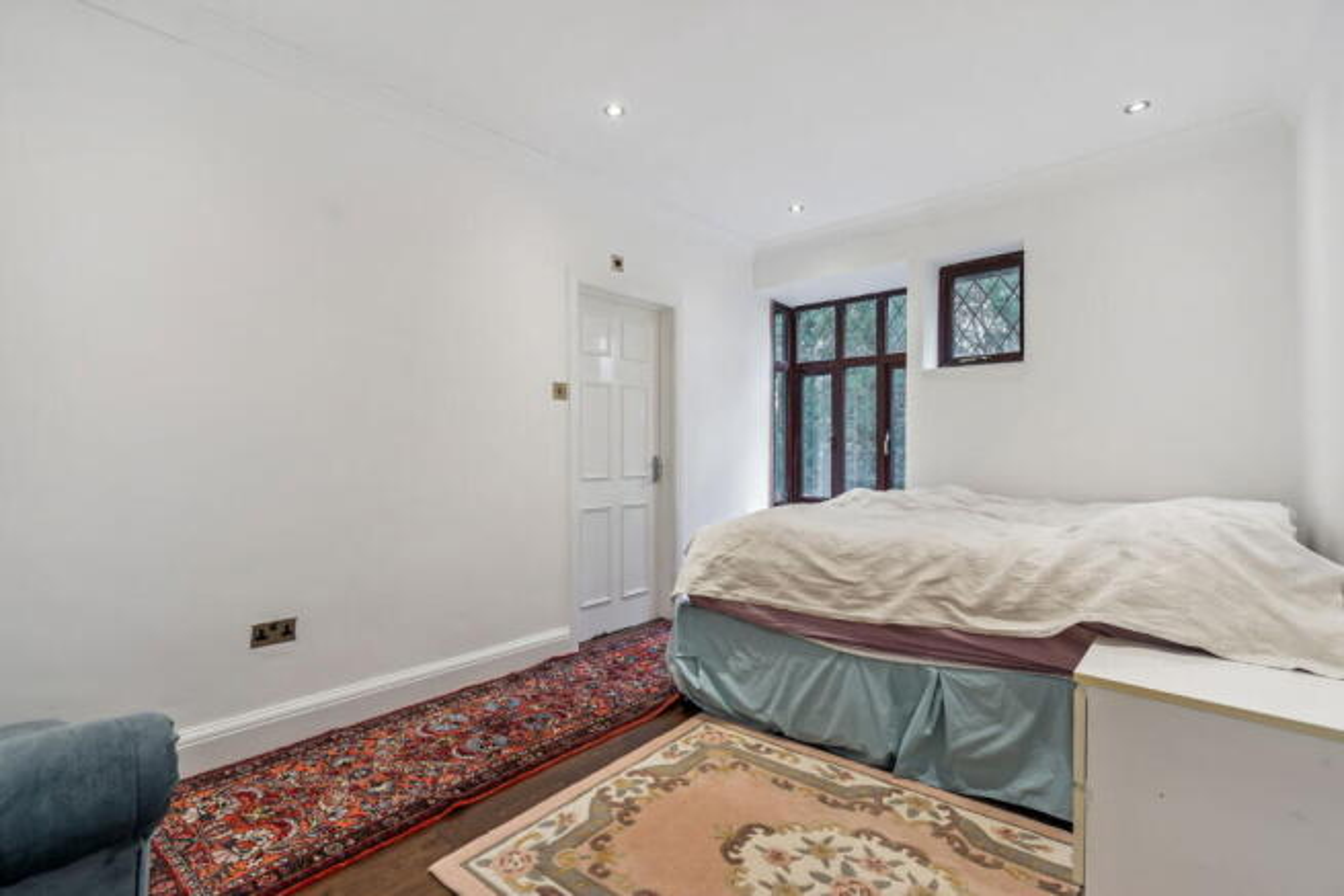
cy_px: 448
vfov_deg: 73.8
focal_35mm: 16
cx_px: 672
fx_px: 597
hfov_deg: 96.7
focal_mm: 16
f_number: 5.6
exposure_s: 1/8
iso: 320
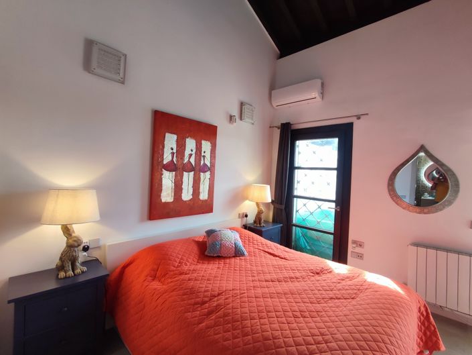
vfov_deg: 78.1
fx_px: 218
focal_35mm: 16
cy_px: 178
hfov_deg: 94.5
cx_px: 236
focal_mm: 1.65
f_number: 2.2
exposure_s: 1/50
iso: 126
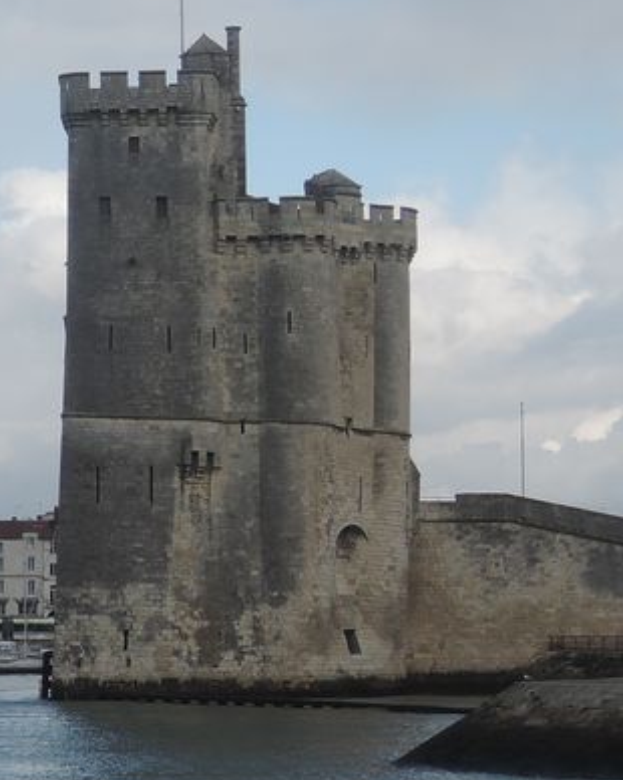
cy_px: 368
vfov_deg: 12.8
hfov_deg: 10.0
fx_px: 3483
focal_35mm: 151
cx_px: -267
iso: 80
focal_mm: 12.8
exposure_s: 1/640
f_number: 4.7
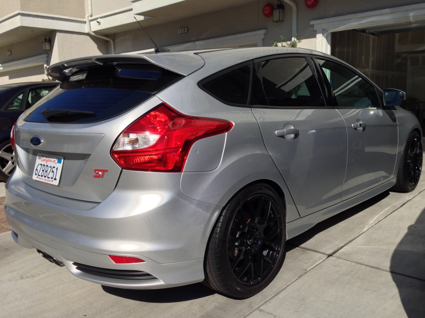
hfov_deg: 55.4
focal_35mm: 33
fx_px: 405
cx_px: 212
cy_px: 159
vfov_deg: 42.9
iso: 50
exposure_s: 1/1748
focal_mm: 4.1
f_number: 2.4
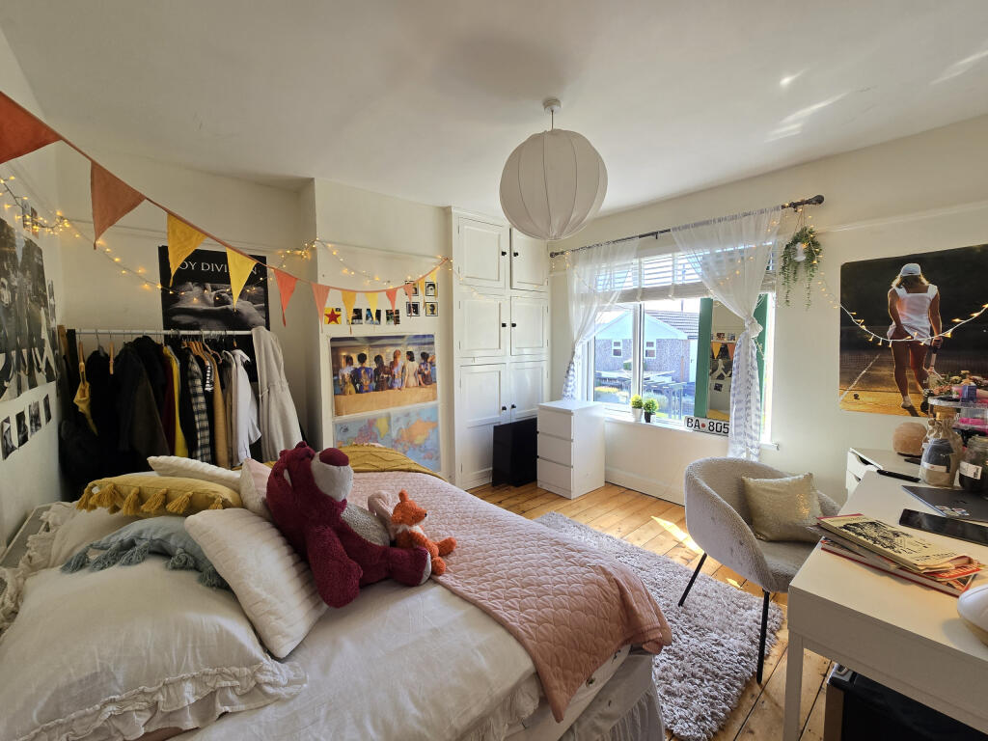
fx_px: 371
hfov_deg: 106.2
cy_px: 370
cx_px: 494
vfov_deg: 89.9
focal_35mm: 13
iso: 50
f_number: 2.2
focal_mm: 2.2
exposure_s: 1/105
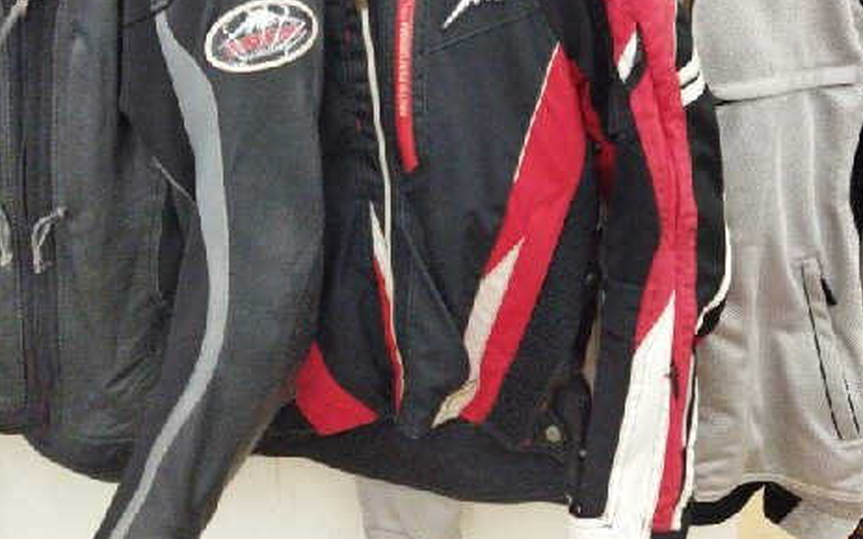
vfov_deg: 33.8
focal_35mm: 37
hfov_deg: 52.6
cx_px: 378
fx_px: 870
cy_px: 143
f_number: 1.79
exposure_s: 1/400
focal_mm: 4.71
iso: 847
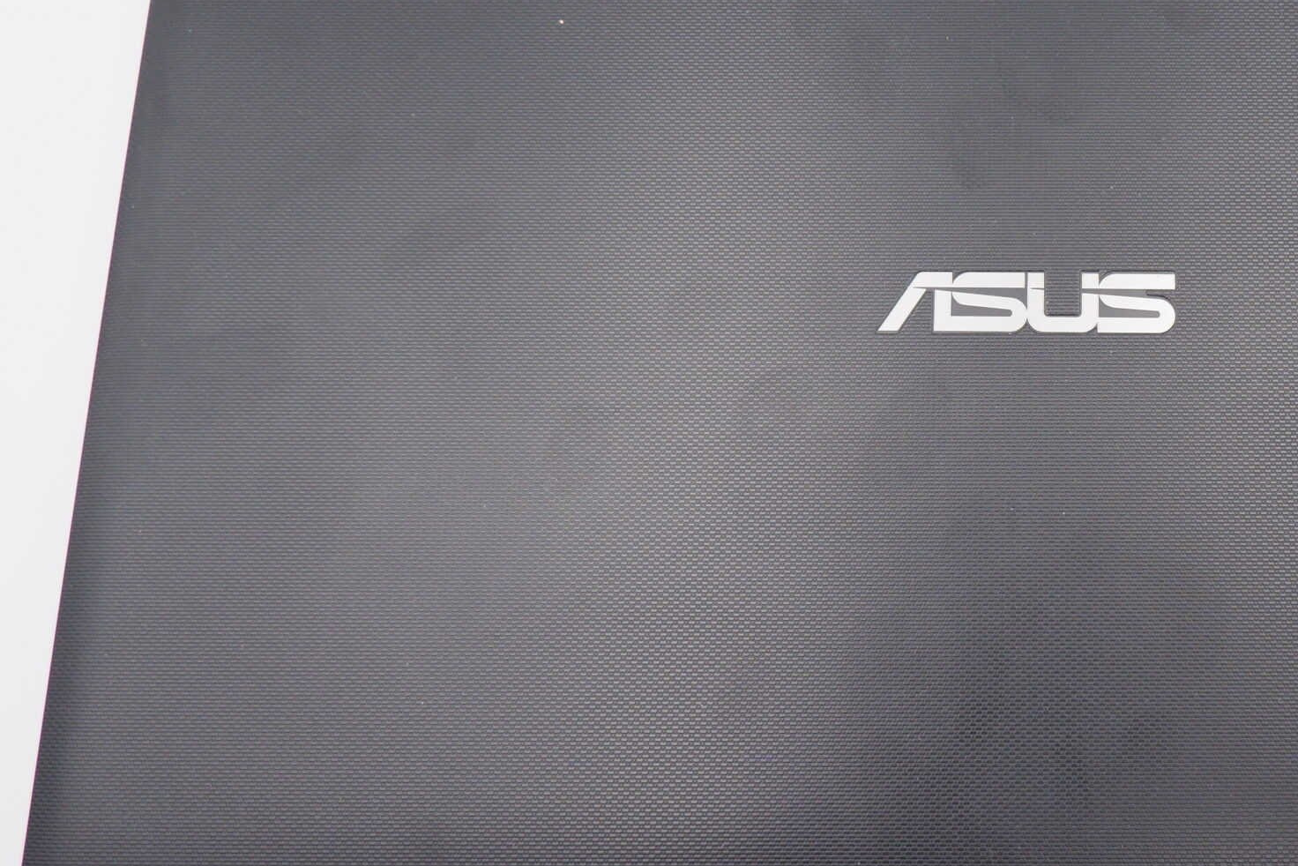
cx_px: 1044
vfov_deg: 33.3
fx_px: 1442
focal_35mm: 40
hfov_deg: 45.9
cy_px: 357
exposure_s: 1/240
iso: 1250
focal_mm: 15
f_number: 5.6
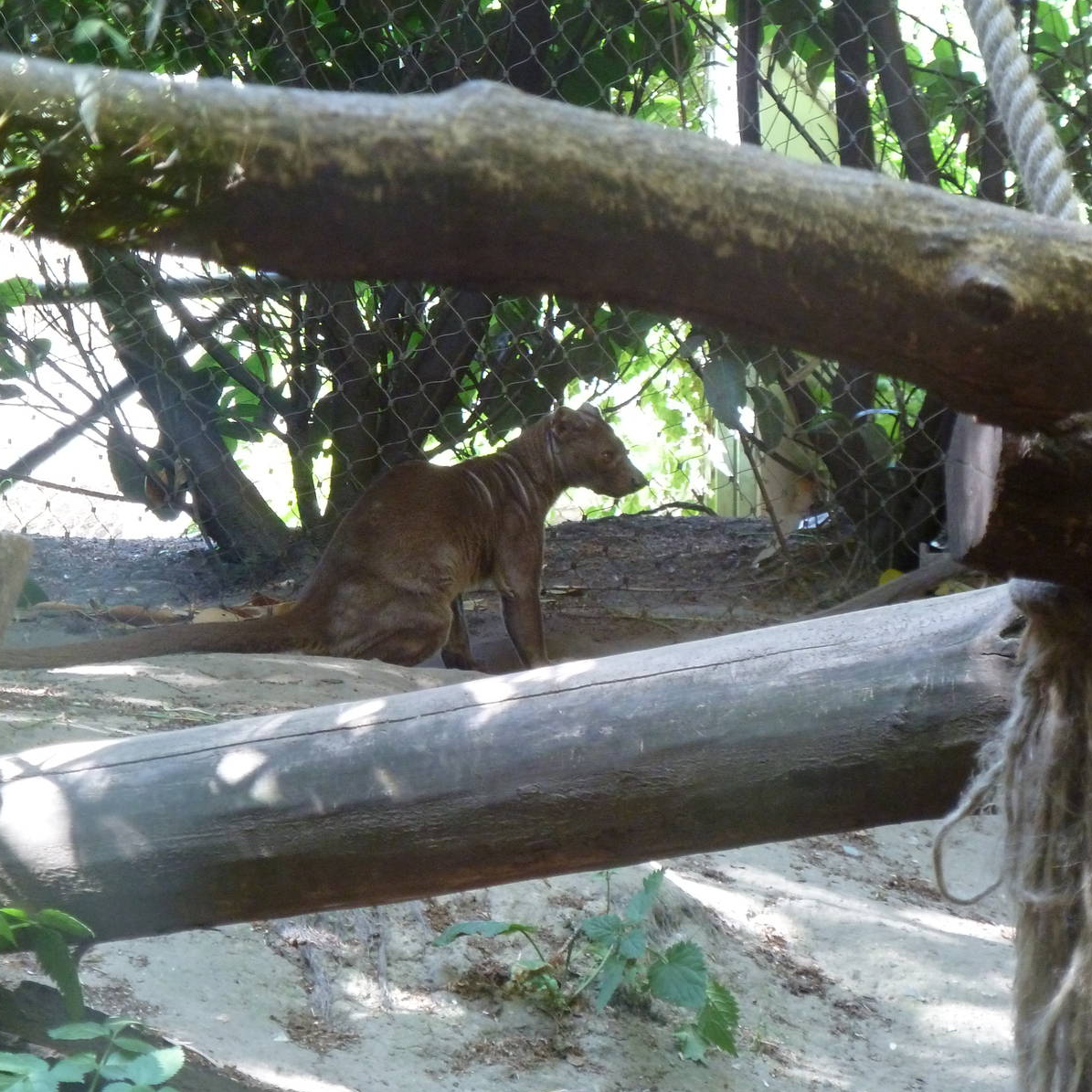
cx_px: 431
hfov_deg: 10.0
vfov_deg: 10.0
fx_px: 6210
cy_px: 547
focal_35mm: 174
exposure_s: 1/25
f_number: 4.5
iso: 400
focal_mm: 24.1
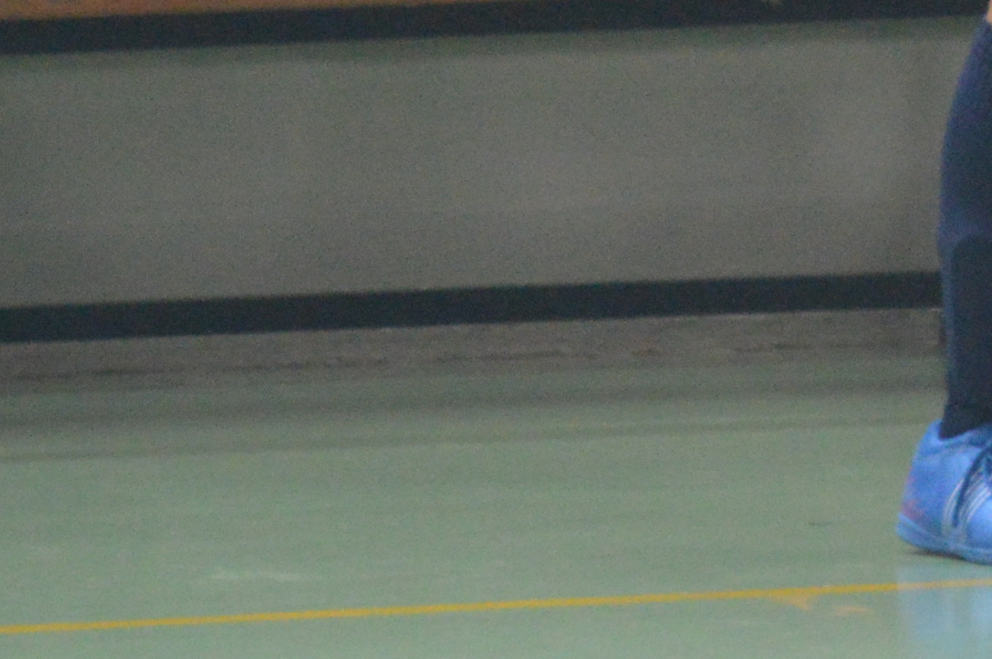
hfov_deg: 1.7
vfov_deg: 1.2
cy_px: -834
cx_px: 2178
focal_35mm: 1183
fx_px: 32565
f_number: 4.5
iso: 2000
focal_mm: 170
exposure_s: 1/500
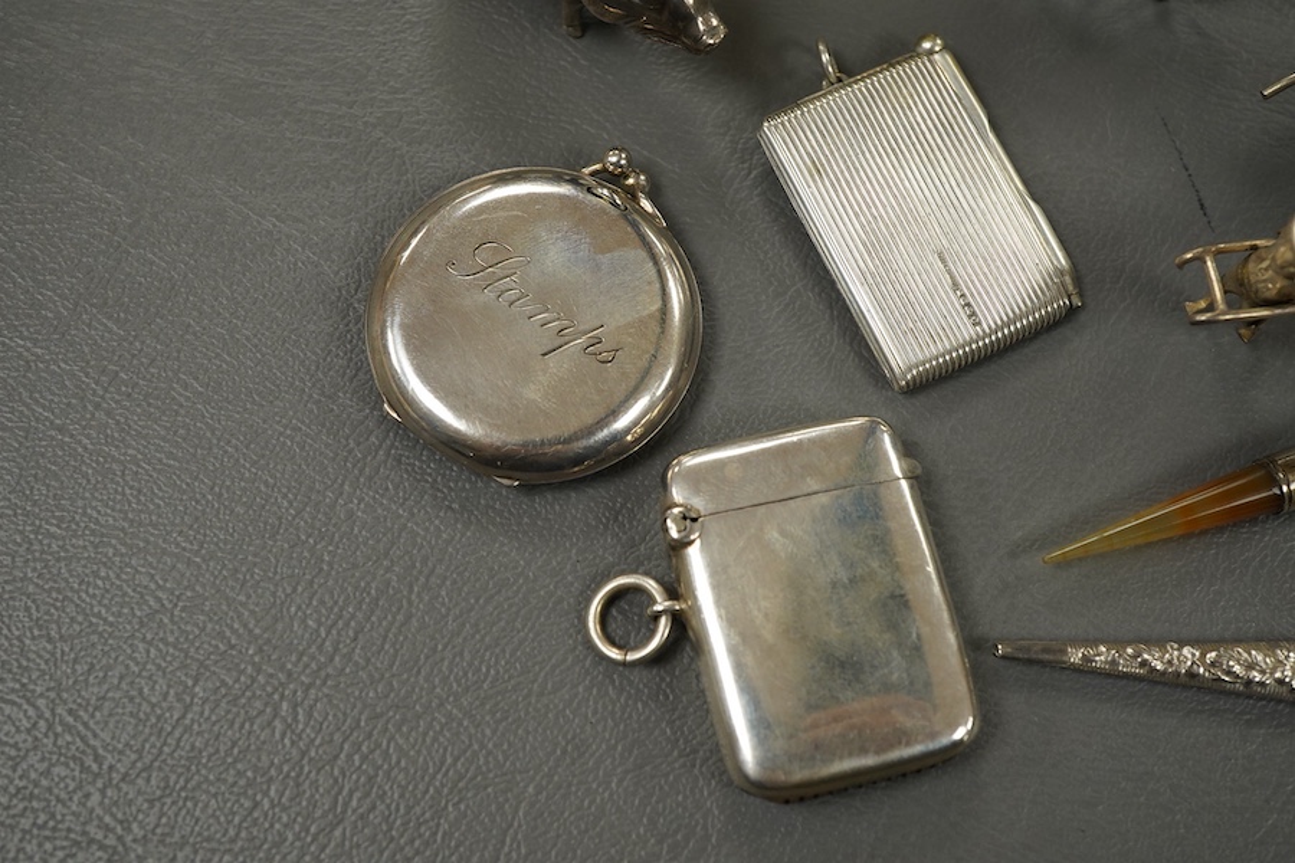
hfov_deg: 43.6
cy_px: 432
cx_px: 648
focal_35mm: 45
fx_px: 1619
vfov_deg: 29.9
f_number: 10
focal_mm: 30
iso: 1250
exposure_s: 1/125
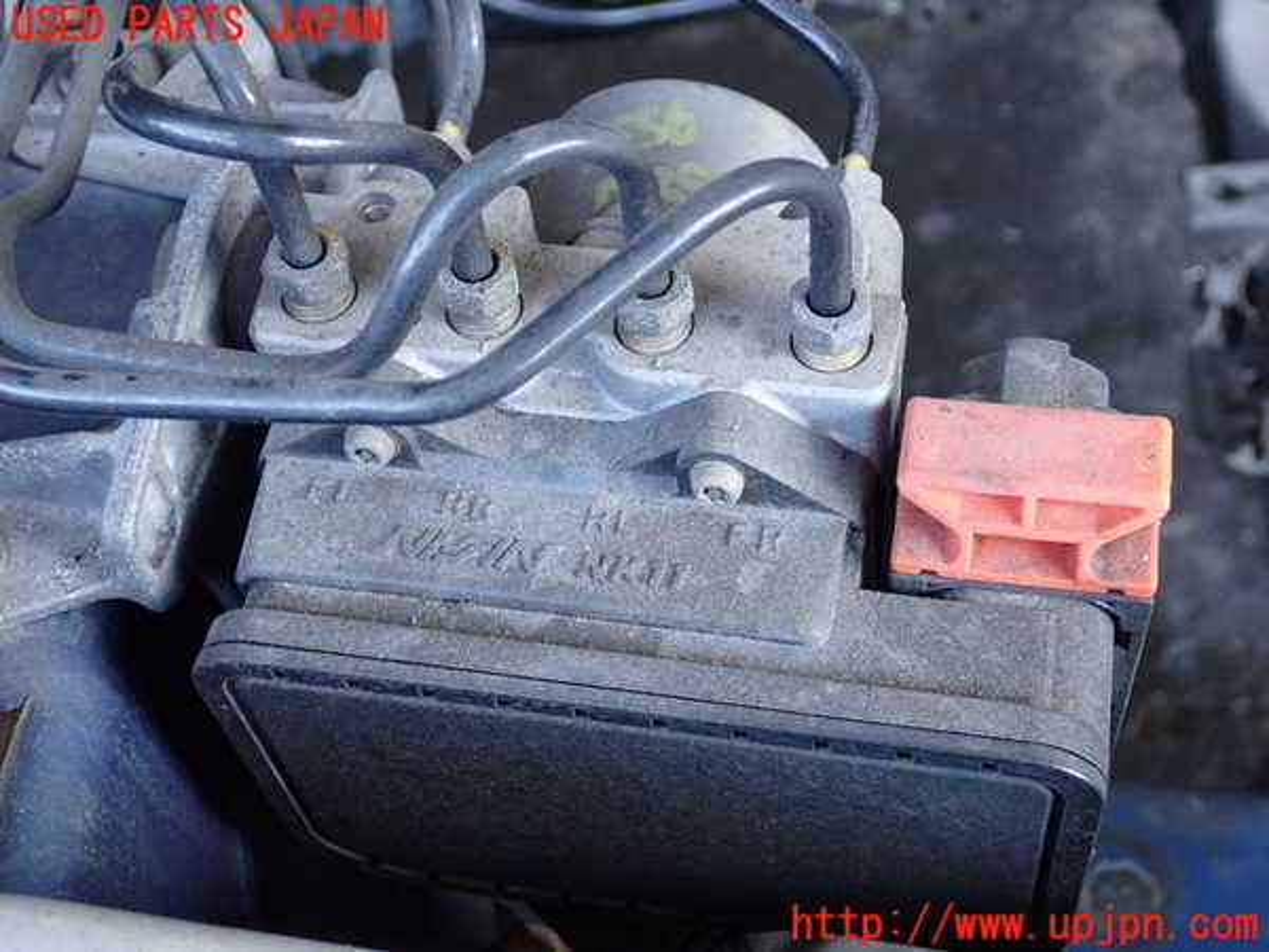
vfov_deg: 30.9
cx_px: 634
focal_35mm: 47
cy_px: 476
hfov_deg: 40.4
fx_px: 1723
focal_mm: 8.4
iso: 800
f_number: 3.1
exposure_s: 1/125
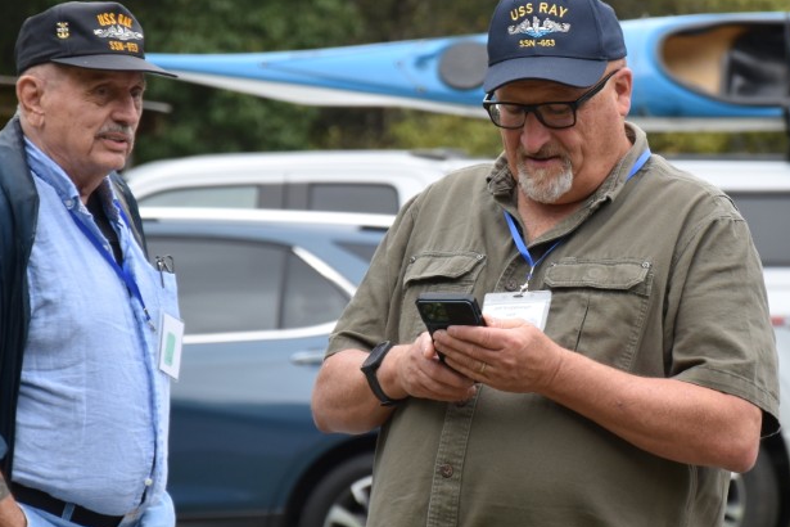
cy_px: 266
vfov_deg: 4.7
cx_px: 596
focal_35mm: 295
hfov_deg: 7.0
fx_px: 6472
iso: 400
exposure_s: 1/400
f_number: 5.6
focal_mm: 105
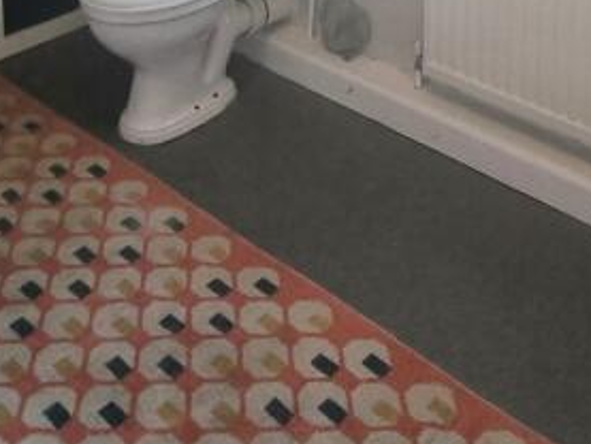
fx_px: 820
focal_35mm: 48
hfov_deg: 39.4
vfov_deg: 21.3
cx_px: 363
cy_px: -335
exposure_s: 1/50
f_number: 2.2
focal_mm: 2.2
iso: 50
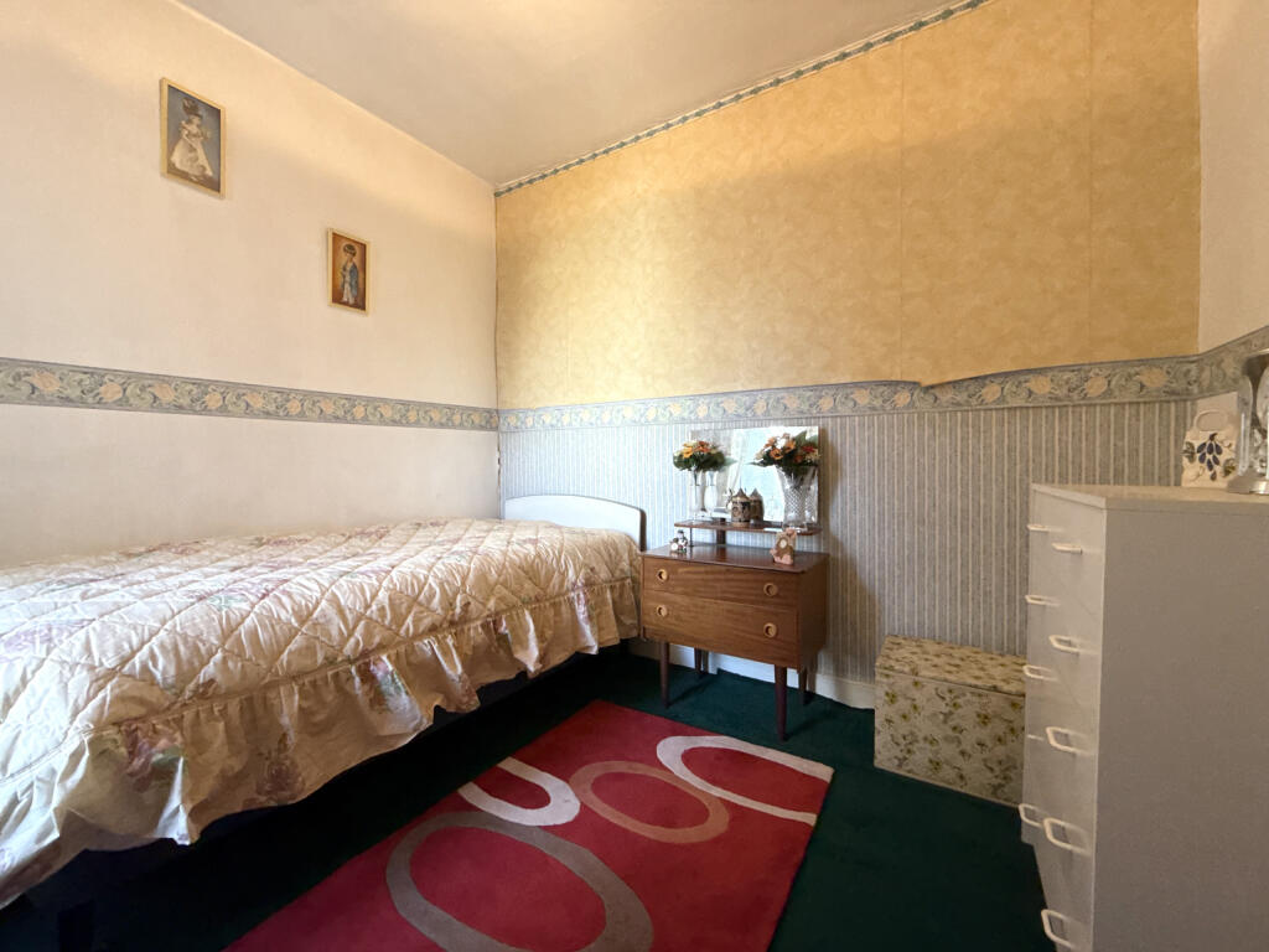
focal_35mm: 14
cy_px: 476
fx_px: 513
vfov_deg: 85.7
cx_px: 634
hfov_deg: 102.1
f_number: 2.2
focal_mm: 2.22
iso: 250
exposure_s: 1/100
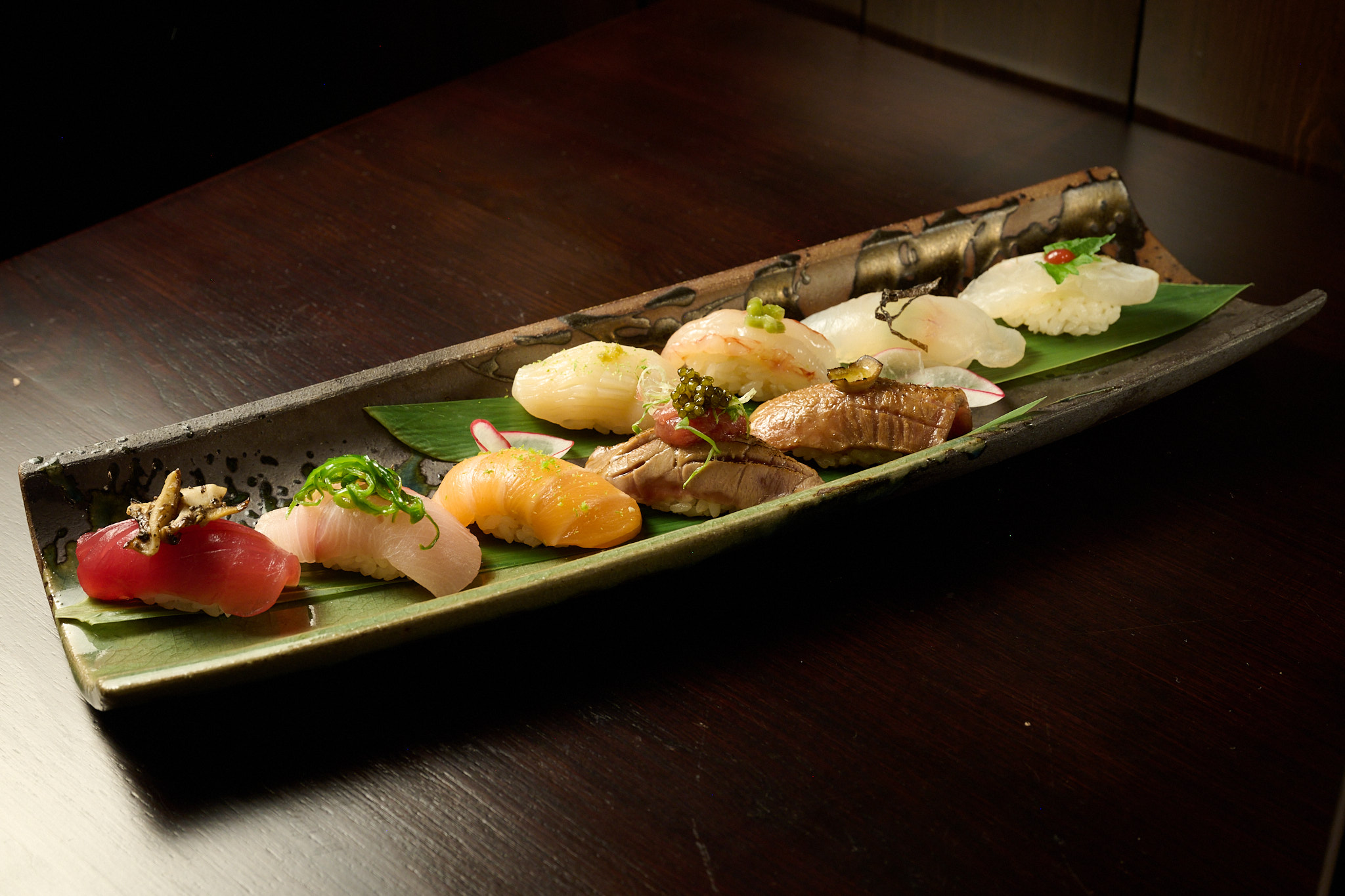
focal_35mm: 51
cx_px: 672
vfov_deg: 26.5
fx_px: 1905
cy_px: 448
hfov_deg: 38.9
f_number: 10
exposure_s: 1/25
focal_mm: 51
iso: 1250
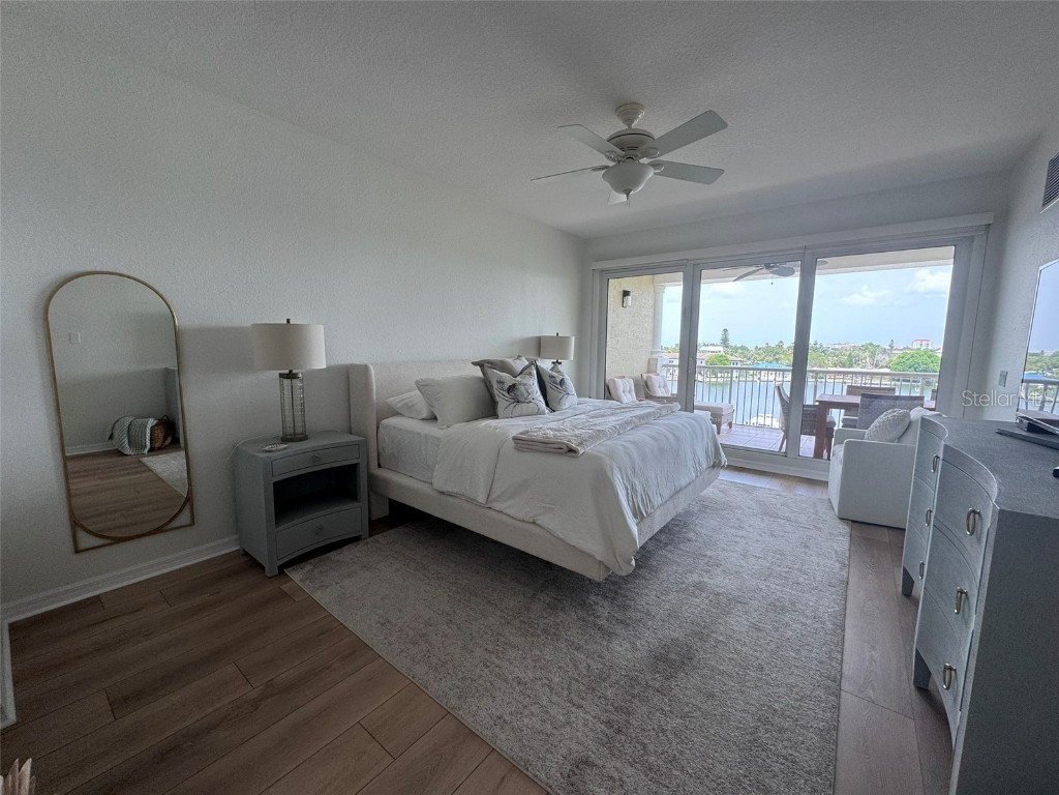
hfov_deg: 102.1
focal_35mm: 14
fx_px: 428
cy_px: 398
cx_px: 530
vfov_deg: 85.7
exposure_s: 1/99
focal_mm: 2.22
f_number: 2.2
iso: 64
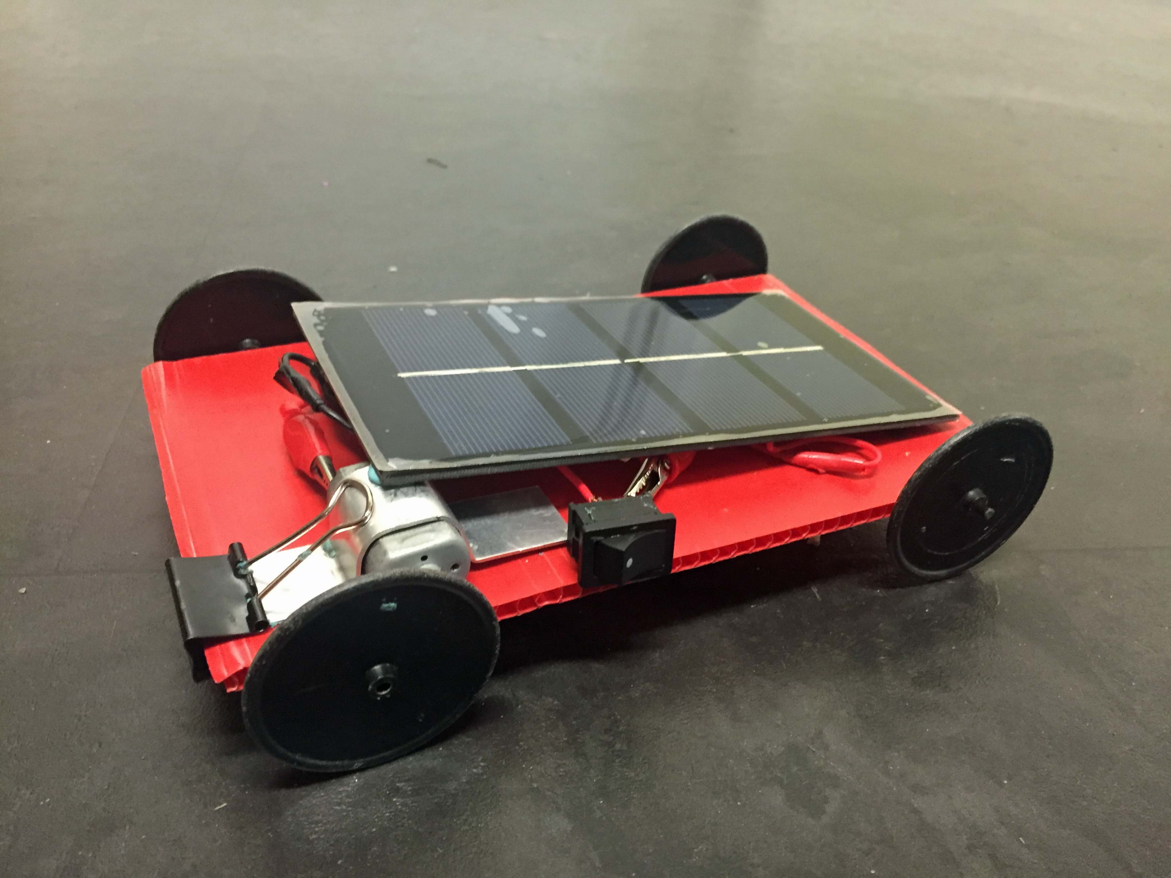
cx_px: 586
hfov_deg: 61.7
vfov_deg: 48.2
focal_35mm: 29
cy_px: 439
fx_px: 981
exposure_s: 1/17
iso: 320
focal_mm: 4.15
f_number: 2.2
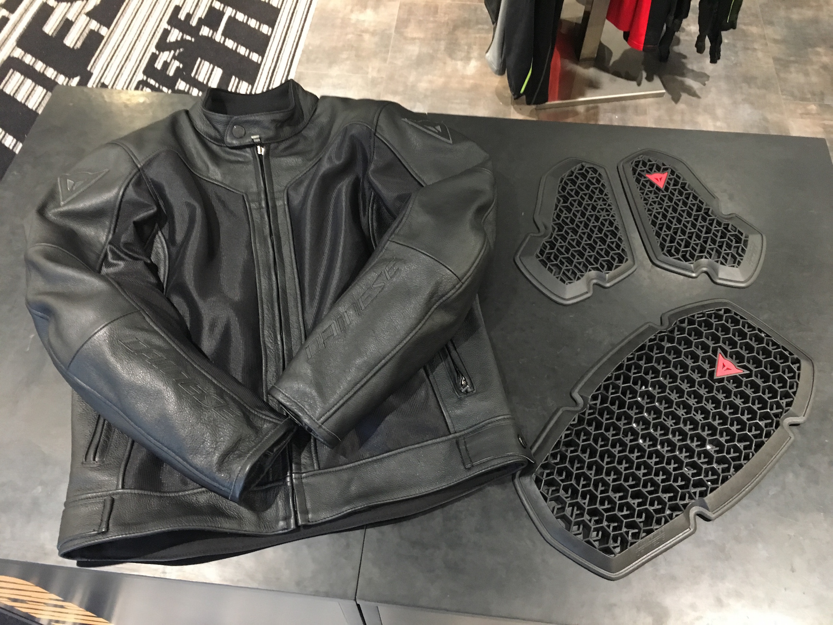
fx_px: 698
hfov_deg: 61.7
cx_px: 416
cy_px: 312
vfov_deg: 48.2
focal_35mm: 29
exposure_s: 1/17
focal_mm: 4.15
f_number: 2.2
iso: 200
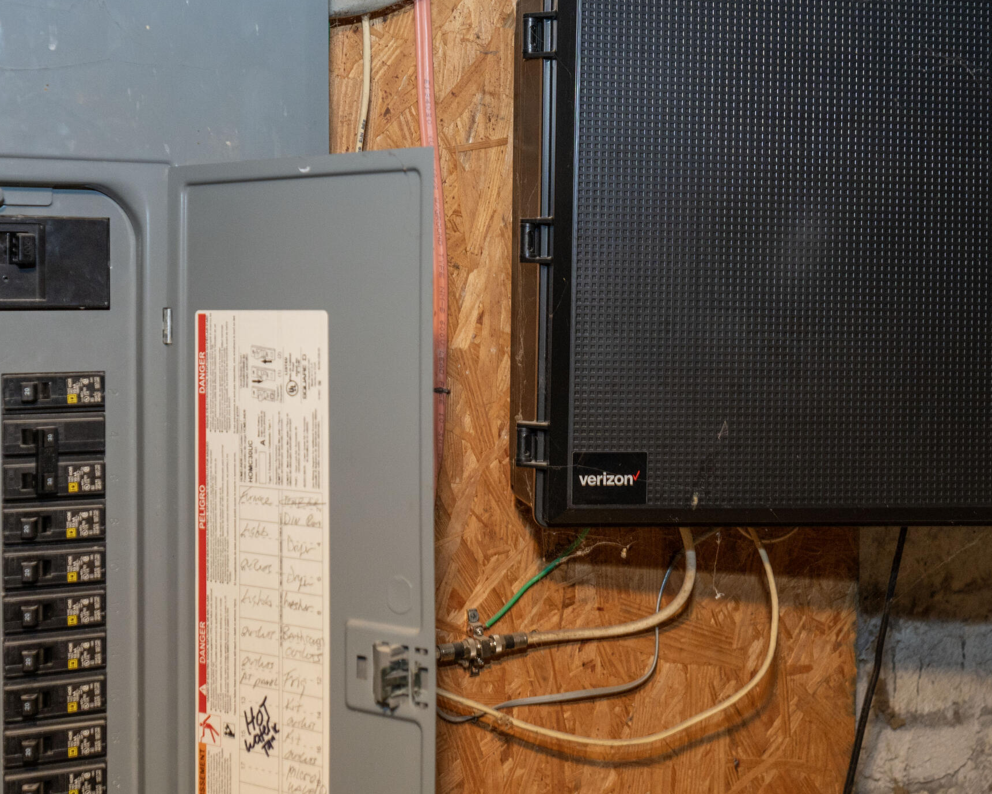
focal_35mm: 49
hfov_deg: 38.1
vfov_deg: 30.7
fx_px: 1438
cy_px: 300
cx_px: 496
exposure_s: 1/45
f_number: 4
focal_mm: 30
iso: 1600
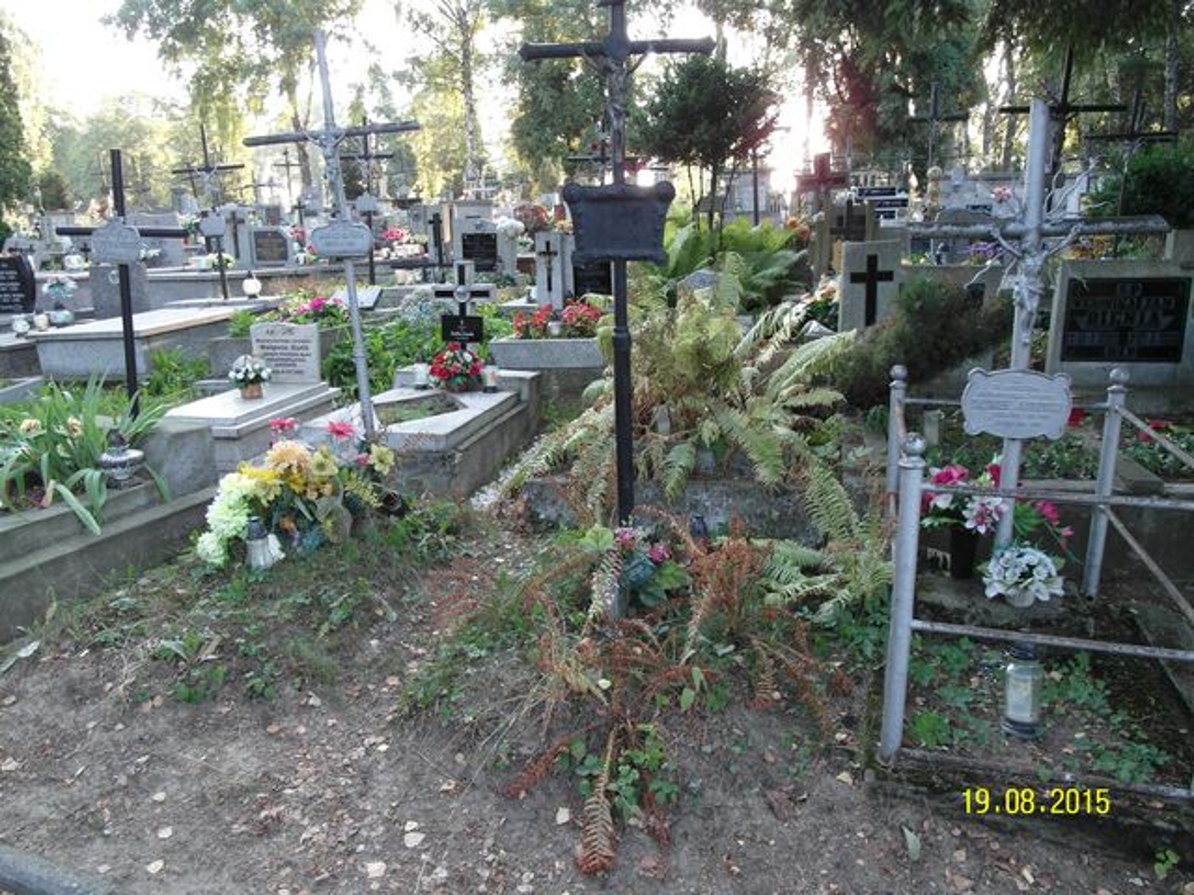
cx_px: 597
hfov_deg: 71.6
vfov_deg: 56.8
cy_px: 448
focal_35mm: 24
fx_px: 828
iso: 120
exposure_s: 1/45
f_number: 2.5
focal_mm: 5.2
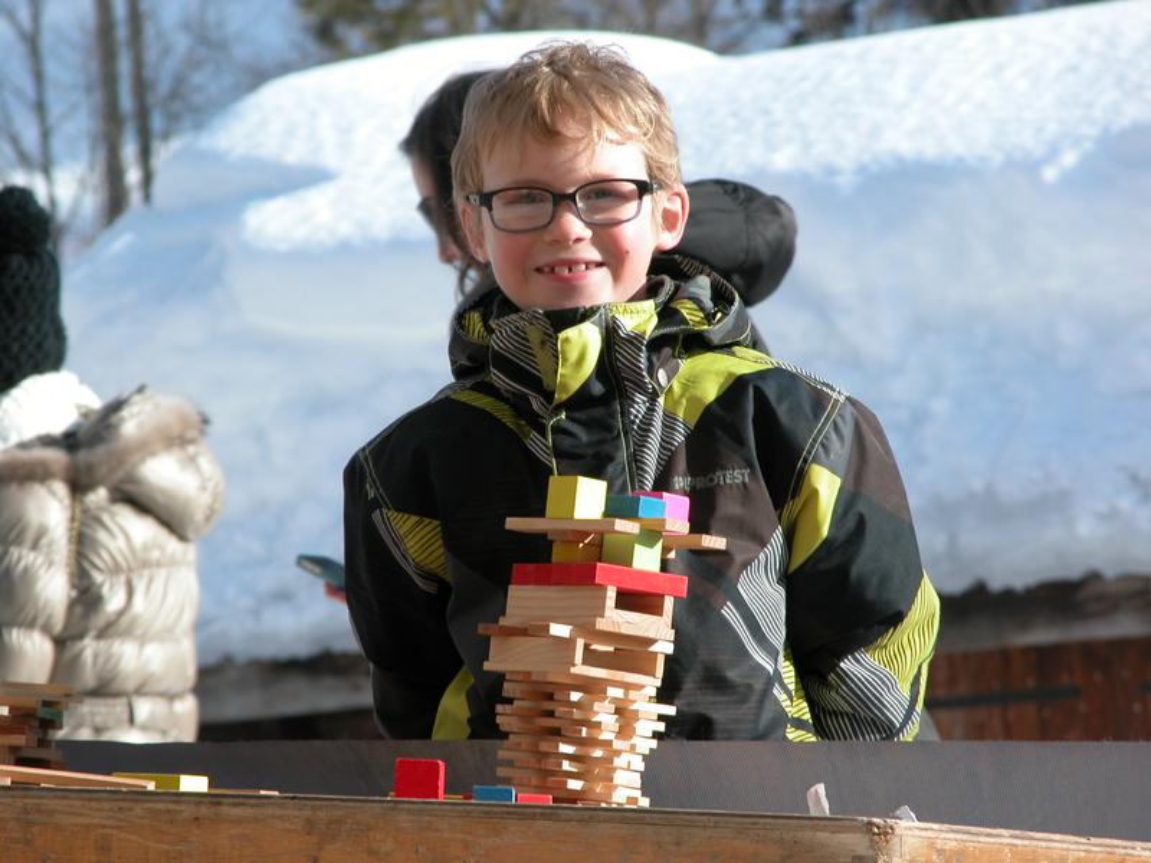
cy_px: 432
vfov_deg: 5.3
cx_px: 576
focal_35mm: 280
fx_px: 9310
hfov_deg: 7.1
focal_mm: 71.2
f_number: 5.9
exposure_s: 1/277
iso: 100
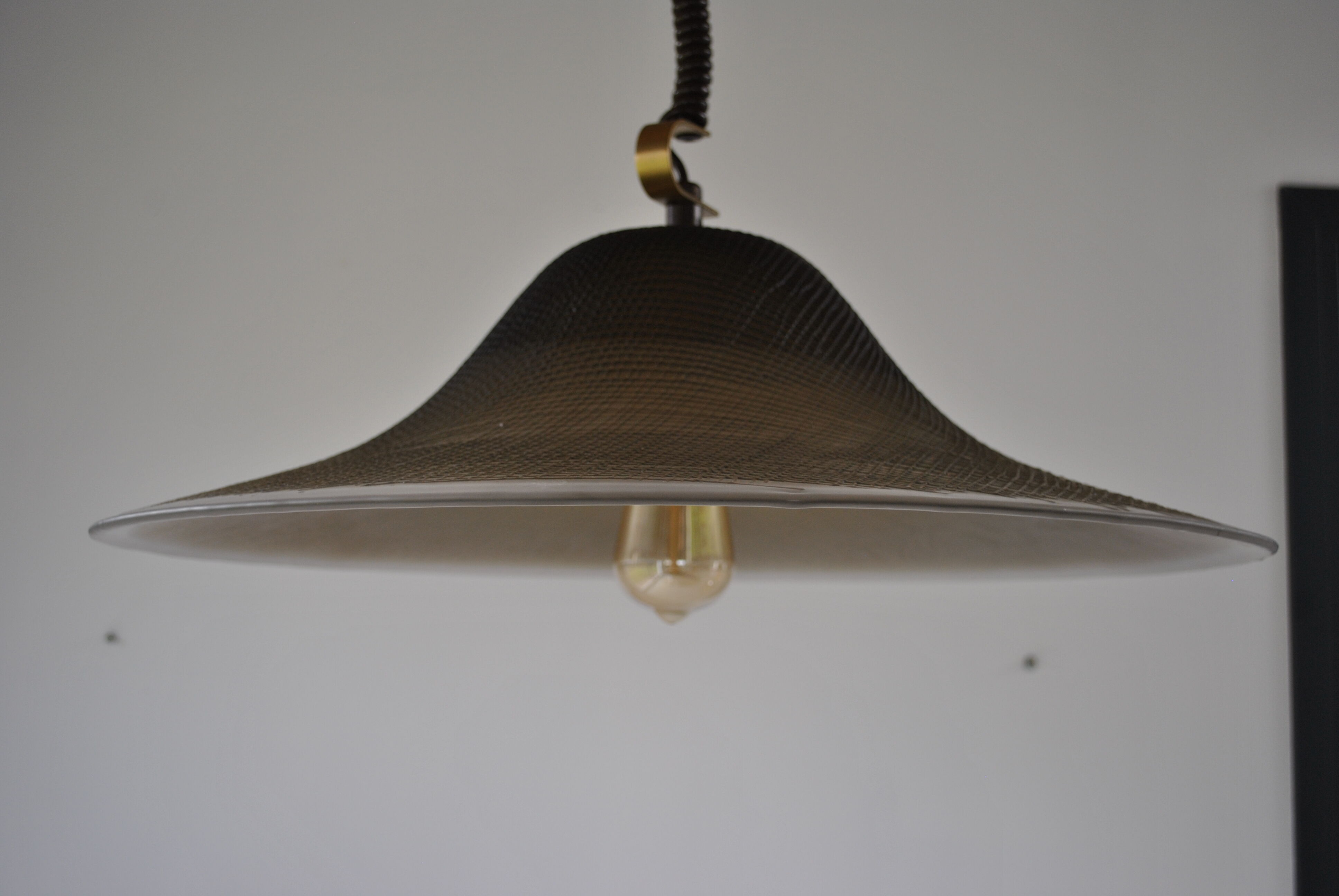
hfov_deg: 49.5
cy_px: 448
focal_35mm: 39
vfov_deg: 34.3
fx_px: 1452
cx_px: 670
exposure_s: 1/50
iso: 200
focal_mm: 26
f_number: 4.2
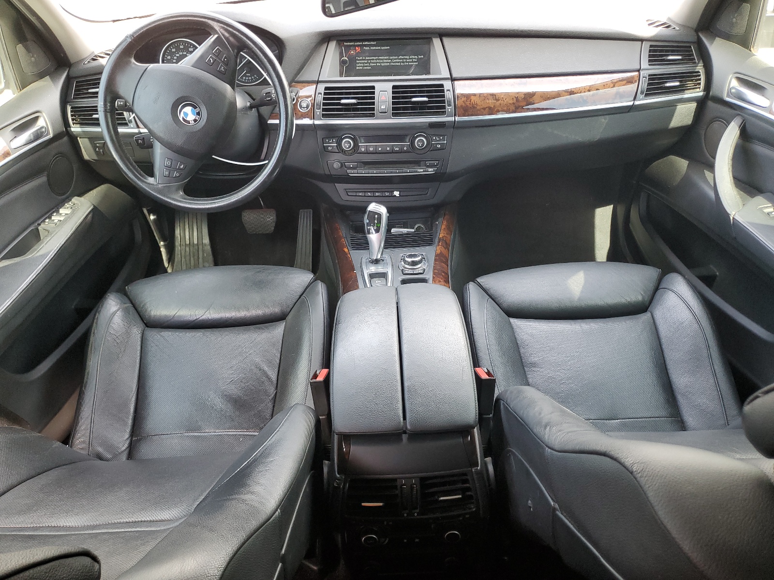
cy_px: 290
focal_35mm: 26
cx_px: 387
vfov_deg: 53.1
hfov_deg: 67.3
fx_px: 581
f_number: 1.5
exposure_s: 1/100
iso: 87
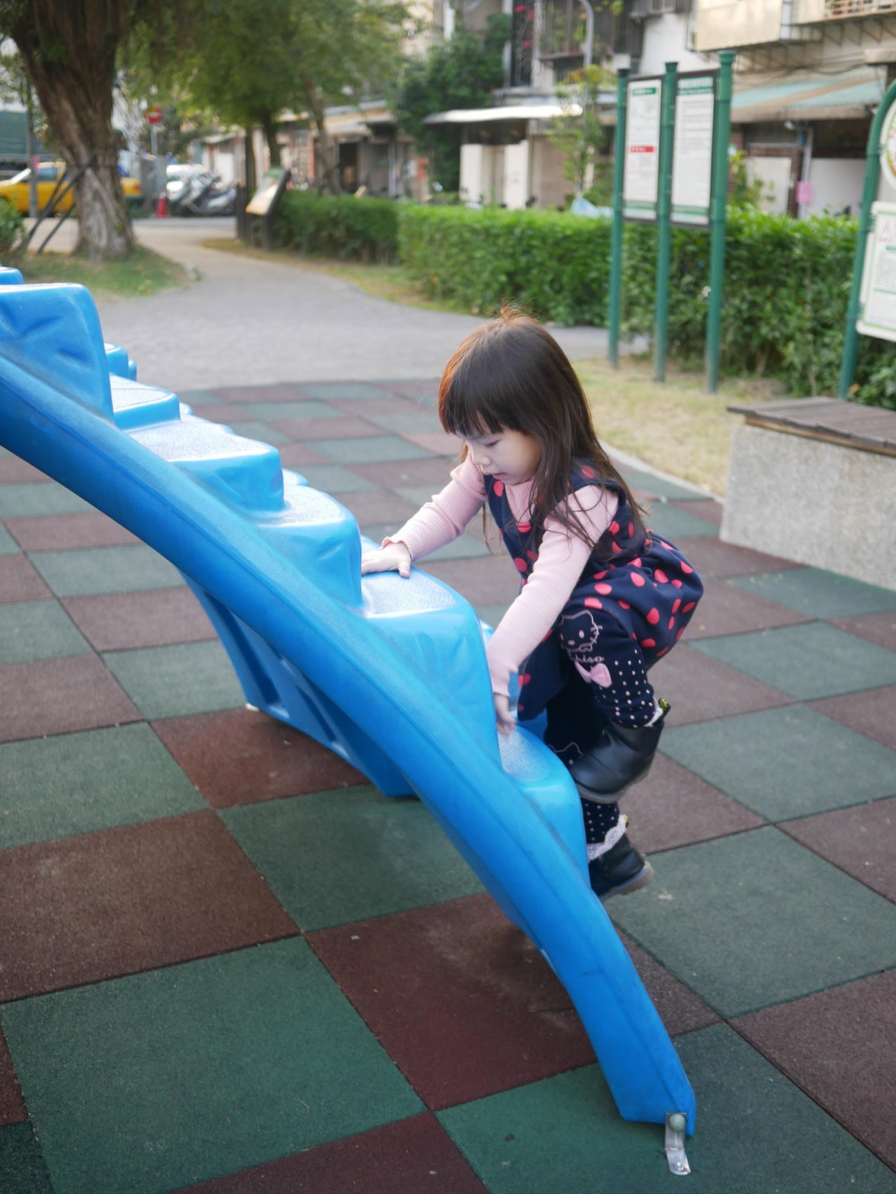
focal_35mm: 41
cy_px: 592
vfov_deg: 45.8
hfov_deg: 35.1
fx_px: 1415
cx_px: 458
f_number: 2
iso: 200
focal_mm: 20
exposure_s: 1/125
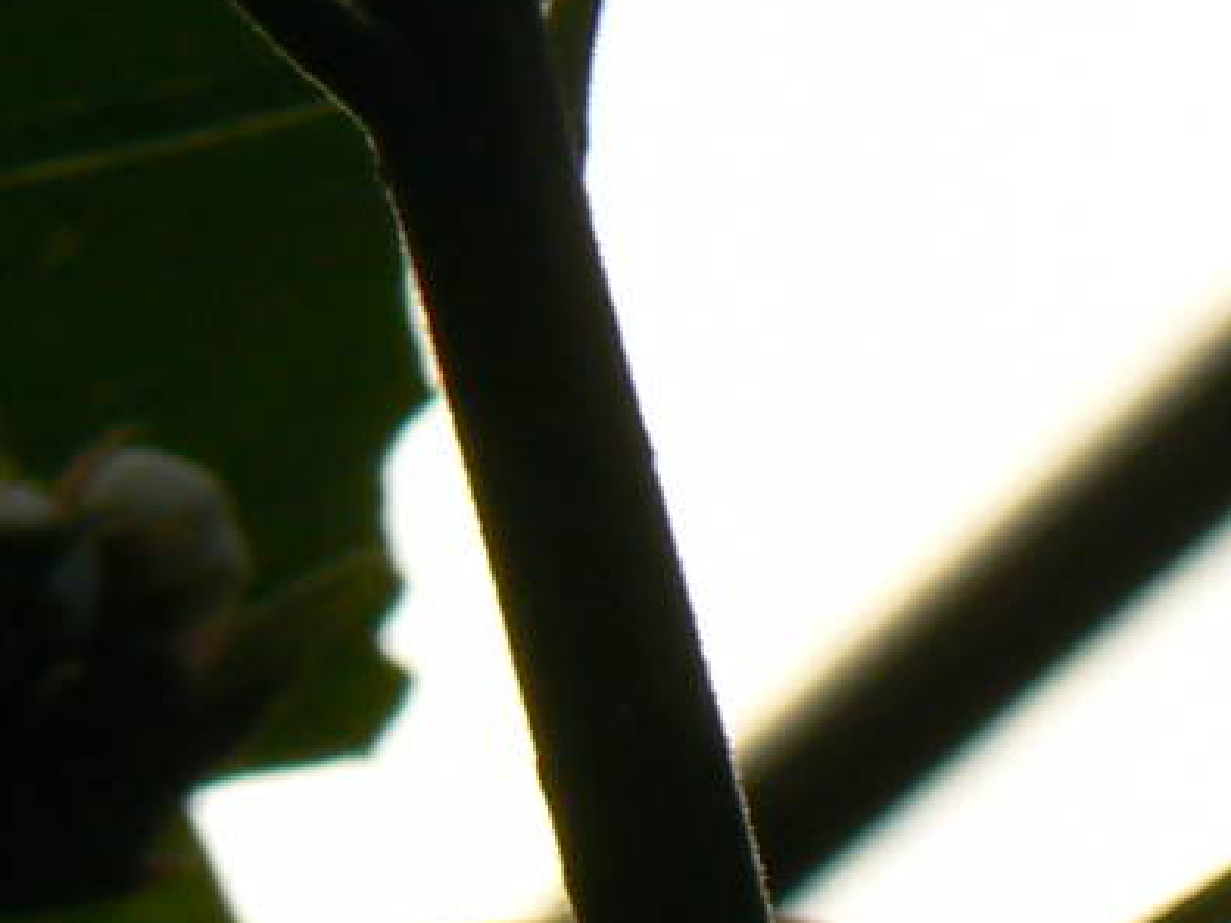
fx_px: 20762
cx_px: 1483
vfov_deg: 2.5
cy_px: -942
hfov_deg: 3.4
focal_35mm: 584
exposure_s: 1/500
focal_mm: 24.1
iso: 80
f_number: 5.6
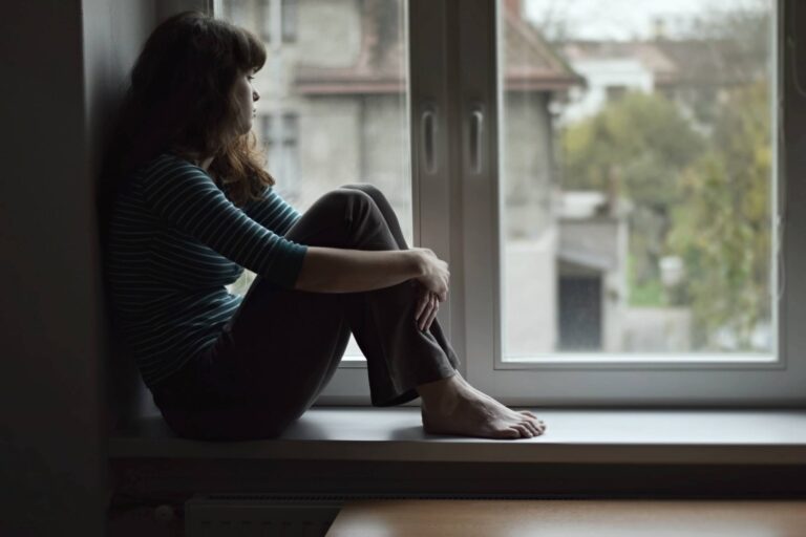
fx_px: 1679
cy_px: 268
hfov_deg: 27.0
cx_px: 403
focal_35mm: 75
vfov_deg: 18.2
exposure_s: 1/800
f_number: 1.8
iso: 200
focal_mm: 50
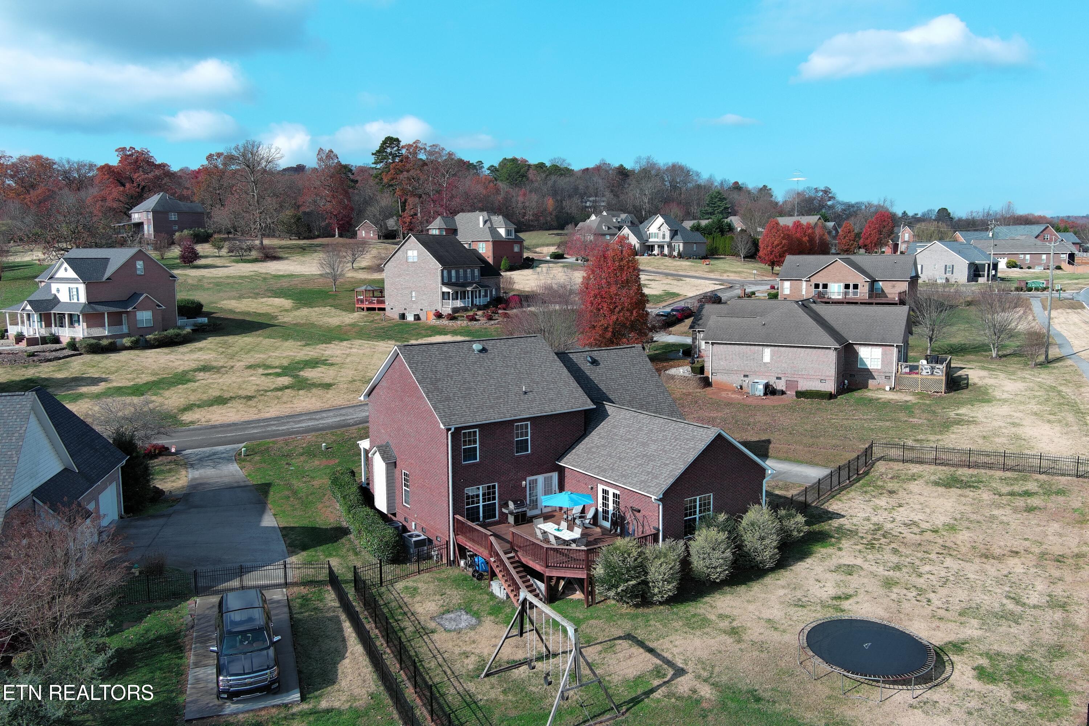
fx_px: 877
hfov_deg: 63.7
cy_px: 363
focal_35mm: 29
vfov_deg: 45.0
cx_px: 544
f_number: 2.8
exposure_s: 1/985
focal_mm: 10.57
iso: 100
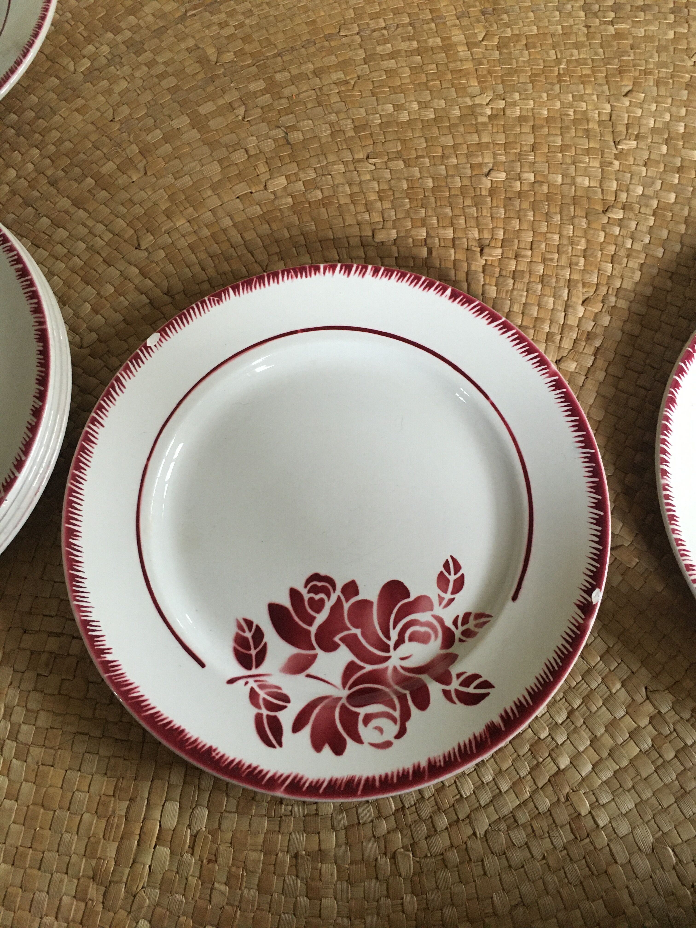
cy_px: 464
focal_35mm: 29
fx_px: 777
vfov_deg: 61.7
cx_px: 348
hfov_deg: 48.2
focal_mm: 4.15
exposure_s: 1/33
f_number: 2.2
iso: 200
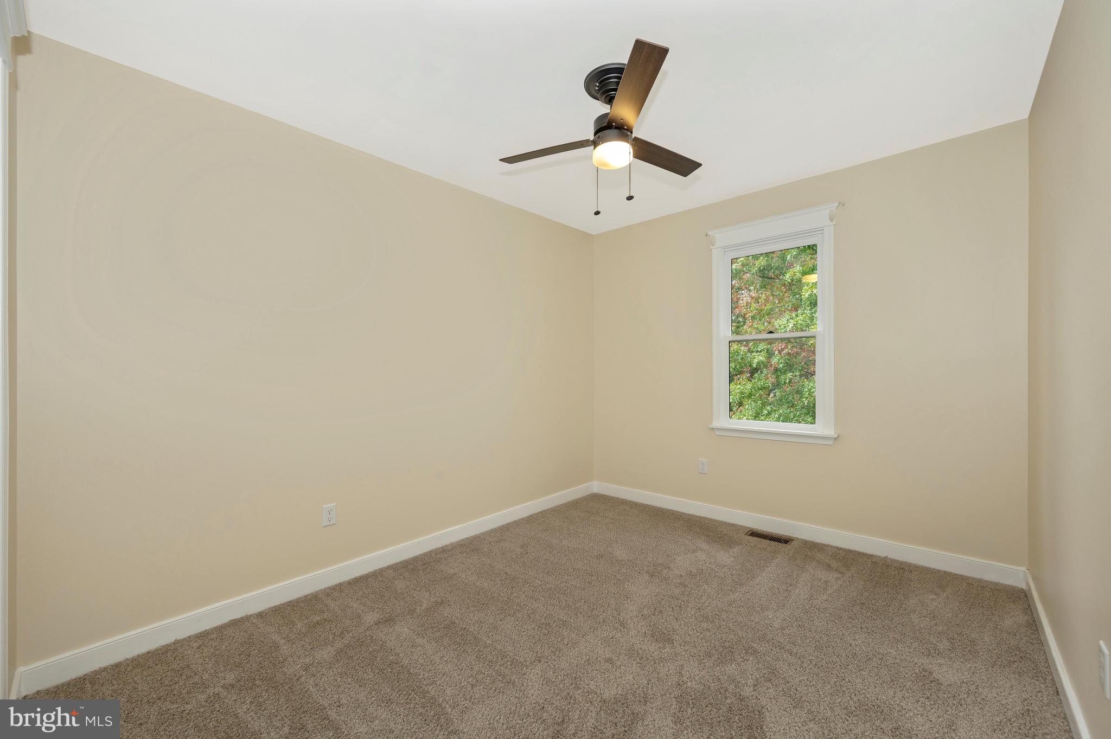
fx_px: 432
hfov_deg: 104.3
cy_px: 370
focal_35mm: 14
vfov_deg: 81.1
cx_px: 556
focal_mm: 14
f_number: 8
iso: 250
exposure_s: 1/40
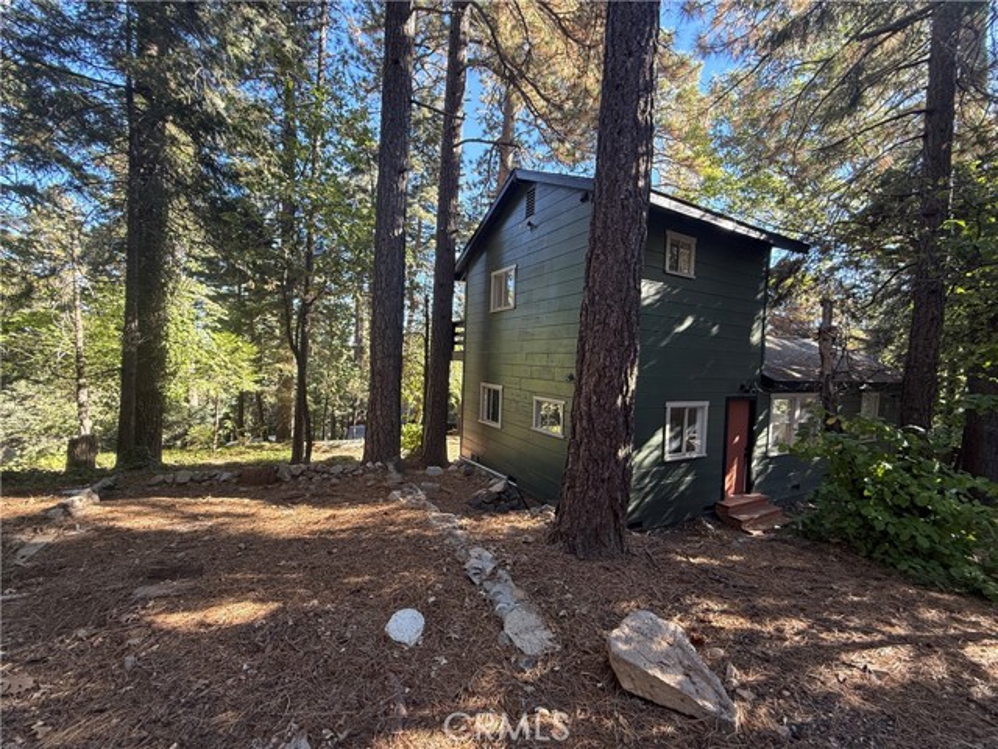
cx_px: 499
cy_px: 374
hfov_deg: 102.1
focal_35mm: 14
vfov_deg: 85.7
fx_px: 404
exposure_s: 1/99
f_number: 2.2
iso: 125
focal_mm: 2.22
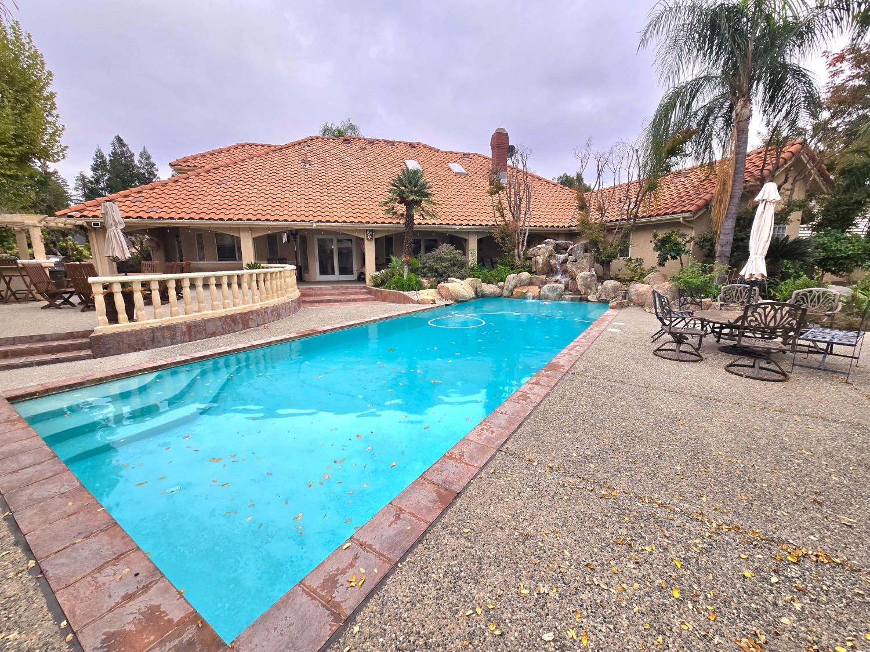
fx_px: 327
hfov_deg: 106.2
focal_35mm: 13
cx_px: 435
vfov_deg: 89.9
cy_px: 326
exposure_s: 1/556
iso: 50
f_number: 2.2
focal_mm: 2.2
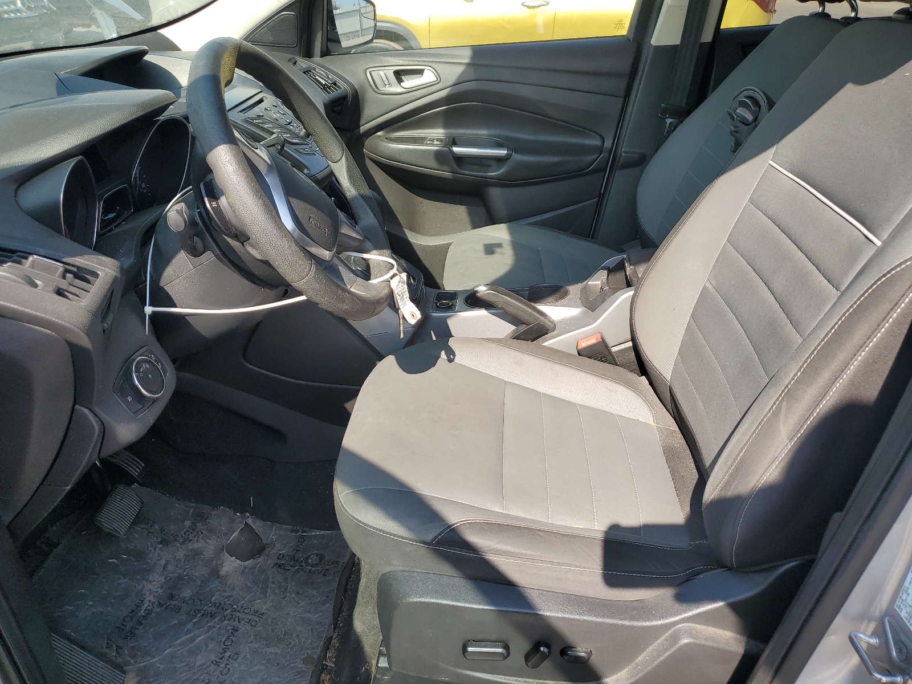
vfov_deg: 53.1
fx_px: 685
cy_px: 342
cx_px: 456
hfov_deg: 67.3
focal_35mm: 26
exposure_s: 1/909
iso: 50
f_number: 1.5
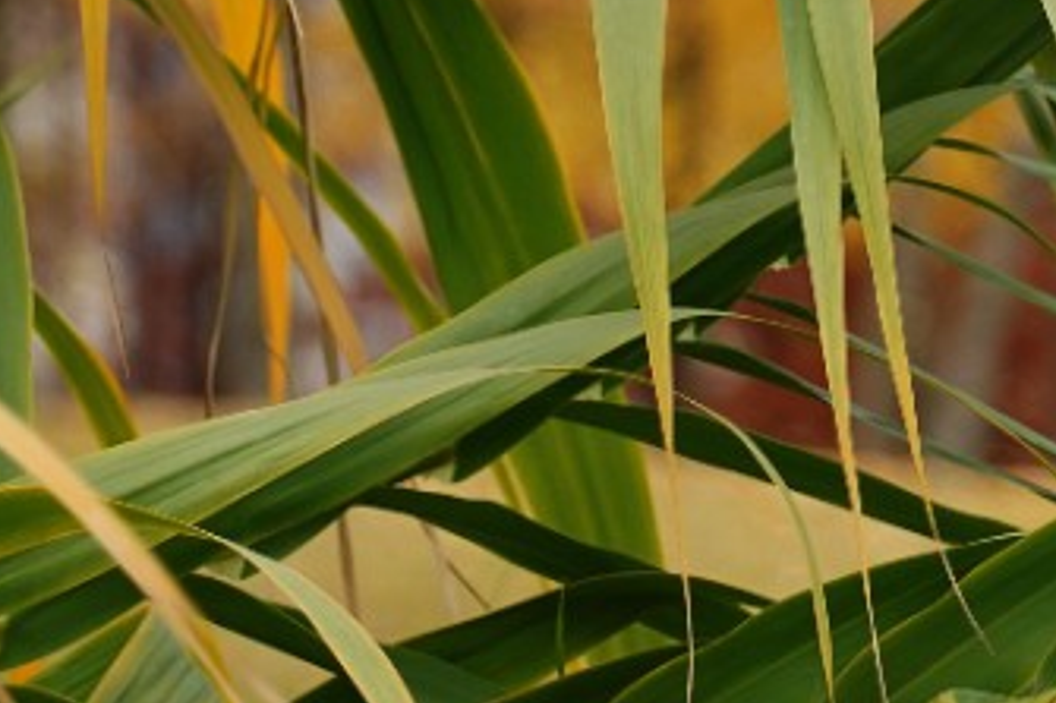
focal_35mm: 476
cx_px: 1047
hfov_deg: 4.3
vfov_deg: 2.9
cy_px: -194
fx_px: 13955
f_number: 5.6
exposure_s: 1/500
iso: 400
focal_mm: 114
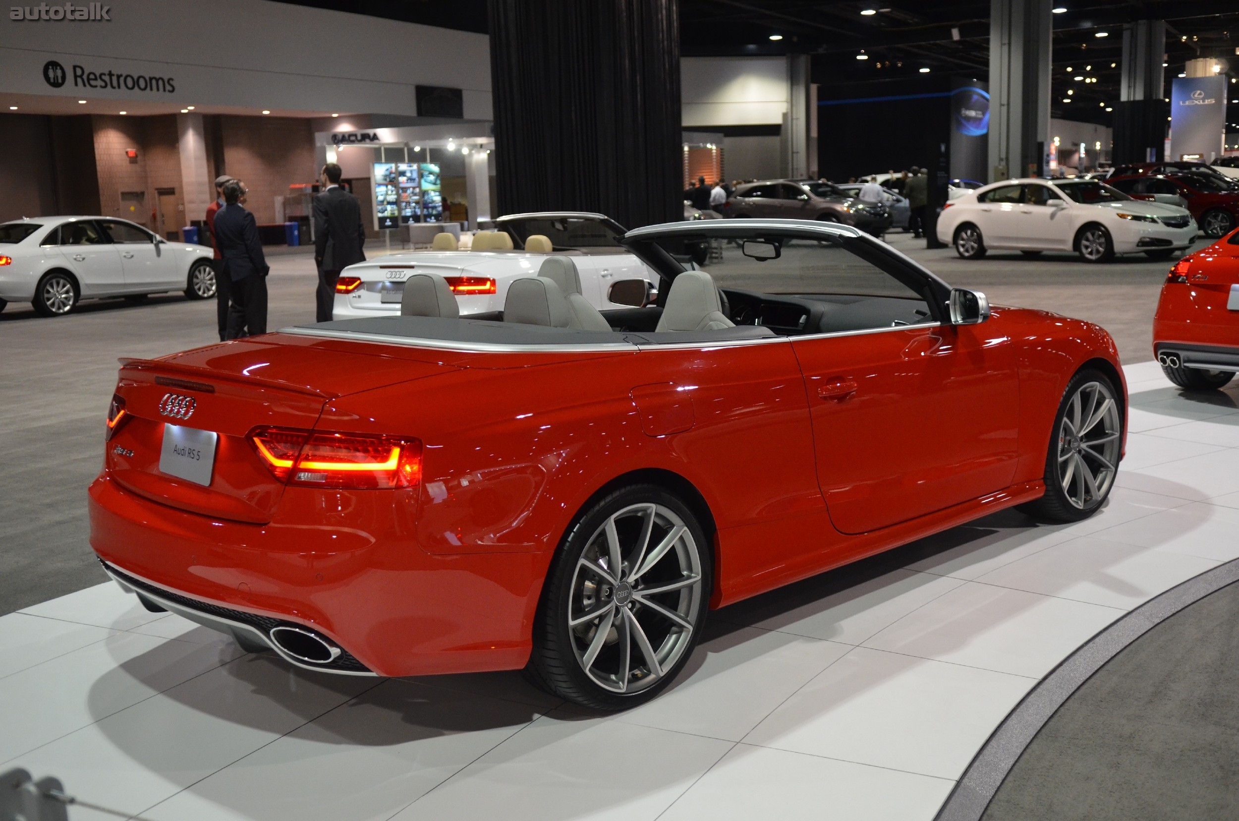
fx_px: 1340
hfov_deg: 49.6
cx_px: 620
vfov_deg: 34.1
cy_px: 410
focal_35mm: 39
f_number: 2.8
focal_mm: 26
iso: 1600
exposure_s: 1/60
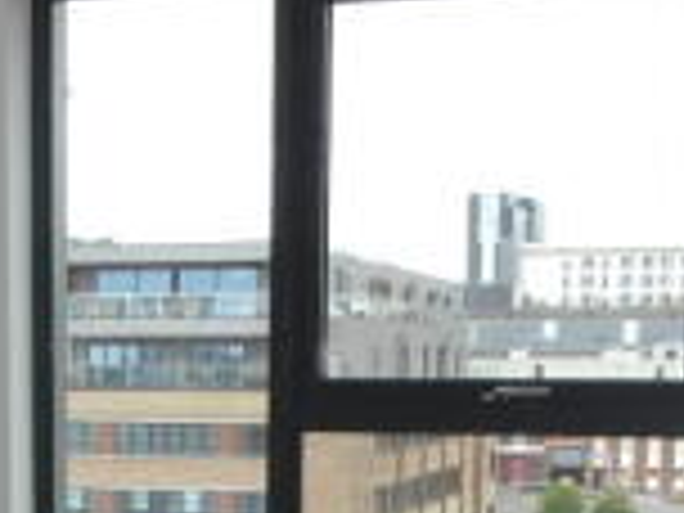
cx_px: 128
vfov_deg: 15.5
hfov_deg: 21.0
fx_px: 1818
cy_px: 614
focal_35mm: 92
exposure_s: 1/95
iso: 100
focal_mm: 4.3
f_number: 4.1
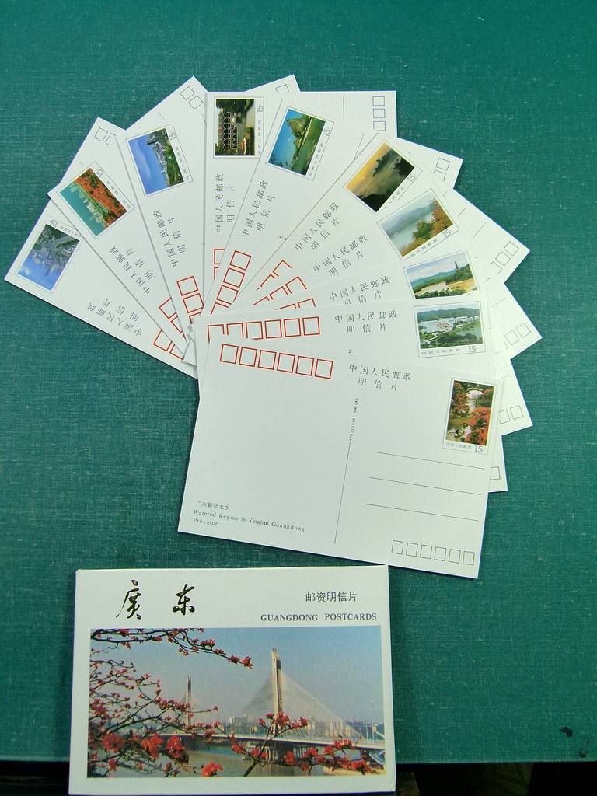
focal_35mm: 29
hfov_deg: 48.2
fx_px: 667
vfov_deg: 61.7
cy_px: 398
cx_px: 298
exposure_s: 1/125
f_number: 4
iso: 160
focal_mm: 5.2
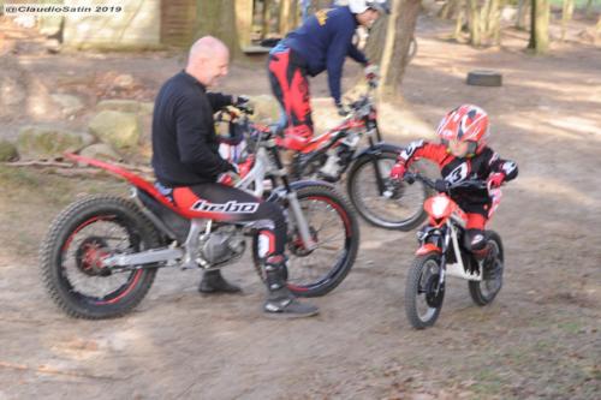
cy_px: 200
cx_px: 300
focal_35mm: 95
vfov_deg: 14.4
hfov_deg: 21.5
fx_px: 1585
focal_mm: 95
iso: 250
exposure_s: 1/80
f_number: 5.6
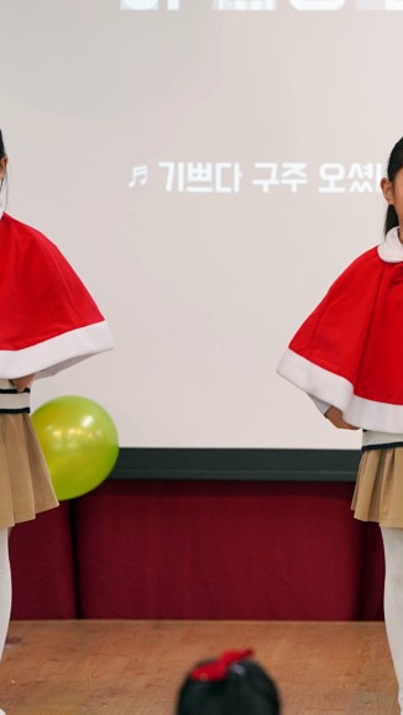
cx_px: 199
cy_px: 353
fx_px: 5809
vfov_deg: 7.1
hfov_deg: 4.0
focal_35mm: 306
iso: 1000
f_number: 4
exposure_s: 1/200
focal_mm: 188
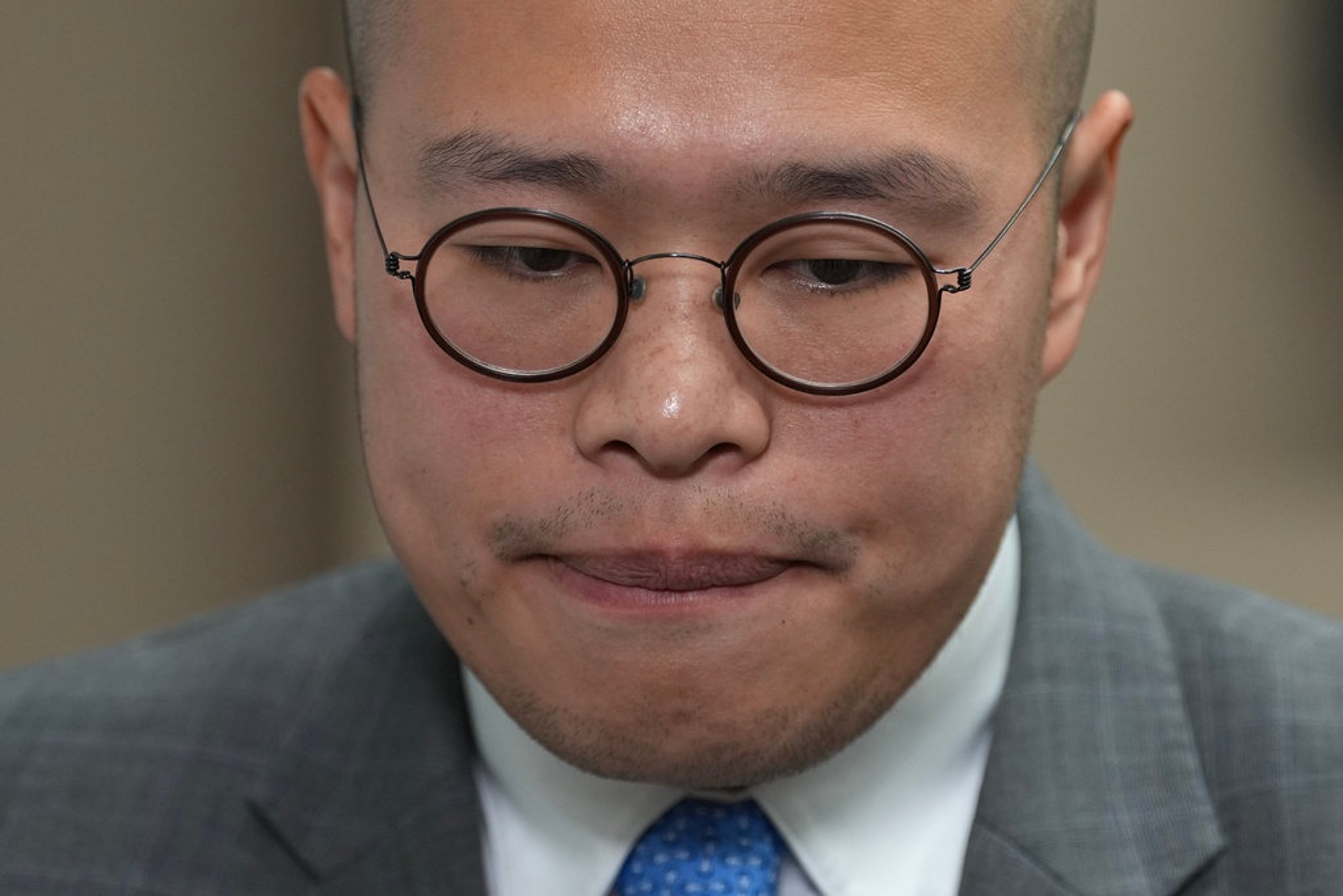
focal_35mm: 115
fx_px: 4290
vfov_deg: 11.9
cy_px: 448
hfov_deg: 17.8
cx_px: 672
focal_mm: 115
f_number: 2.8
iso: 640
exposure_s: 1/250
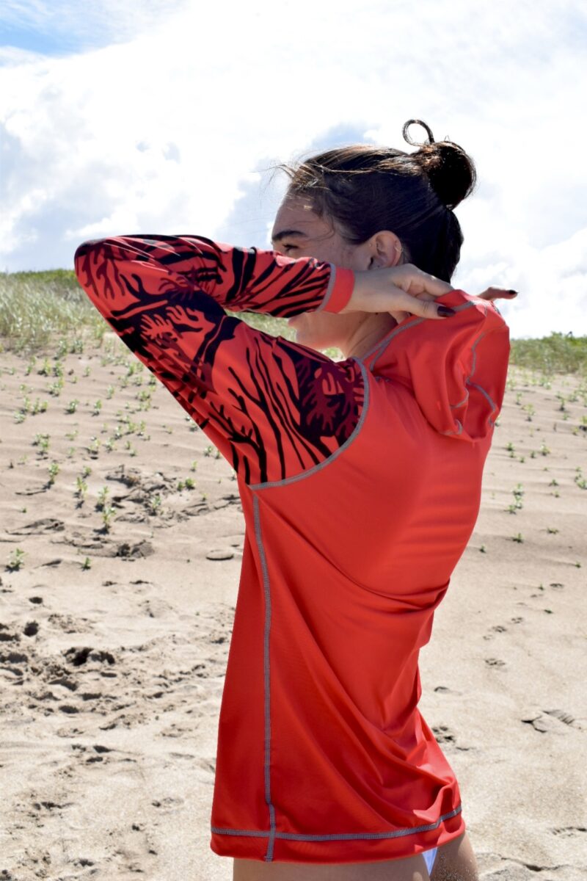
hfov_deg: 30.8
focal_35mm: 44
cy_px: 440
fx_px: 1064
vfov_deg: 45.0
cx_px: 294
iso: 200
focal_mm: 29
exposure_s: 1/400
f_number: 10
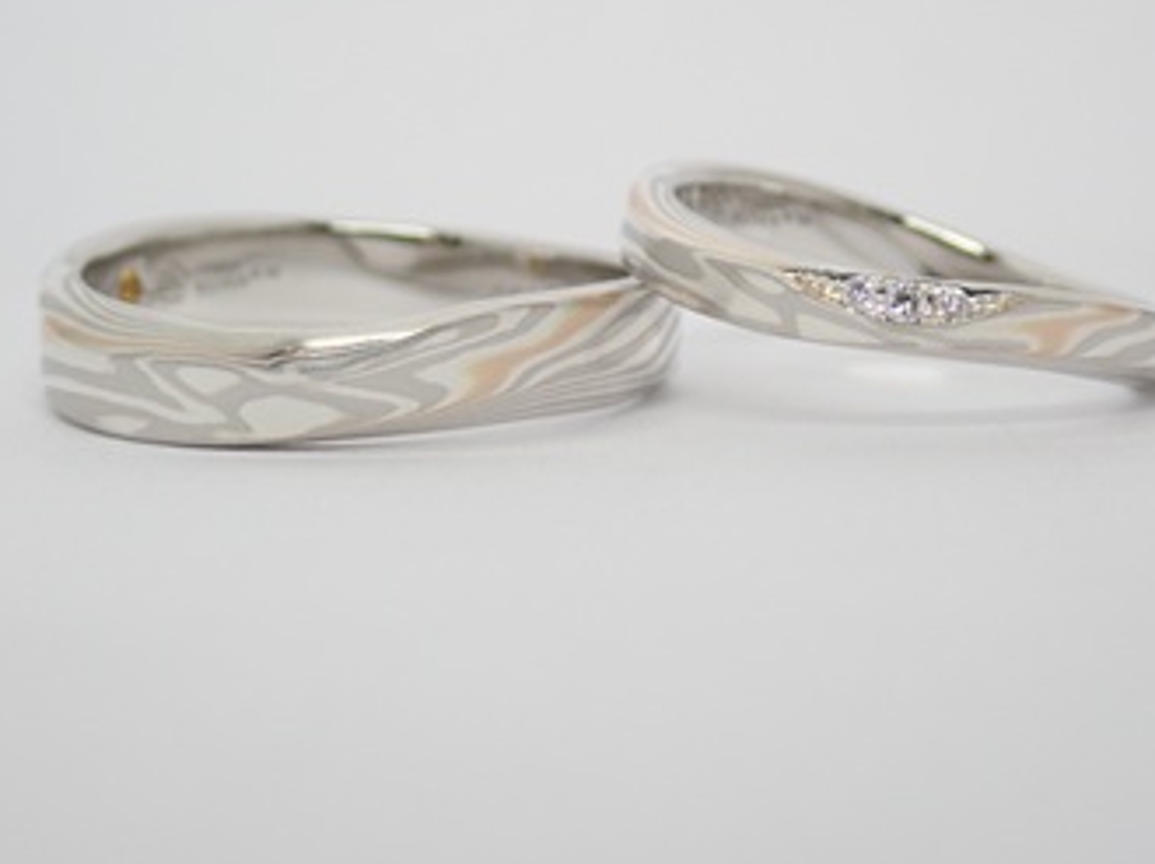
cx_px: 609
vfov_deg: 14.1
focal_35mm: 105
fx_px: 3501
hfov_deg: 18.7
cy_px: 320
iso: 200
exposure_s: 1/160
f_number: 4.1
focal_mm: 13.65
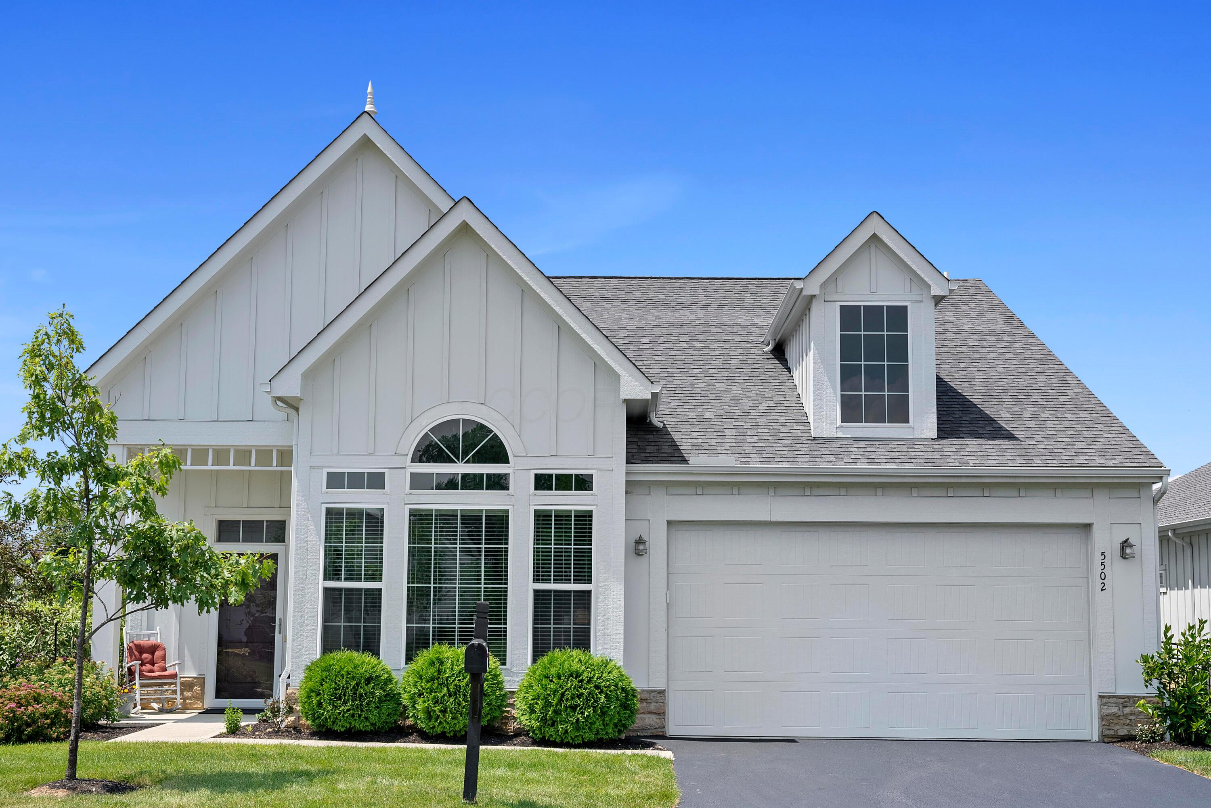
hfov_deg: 40.3
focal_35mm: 49
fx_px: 1649
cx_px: 606
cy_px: 404
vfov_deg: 27.6
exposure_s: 1/320
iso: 250
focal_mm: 49
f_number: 9
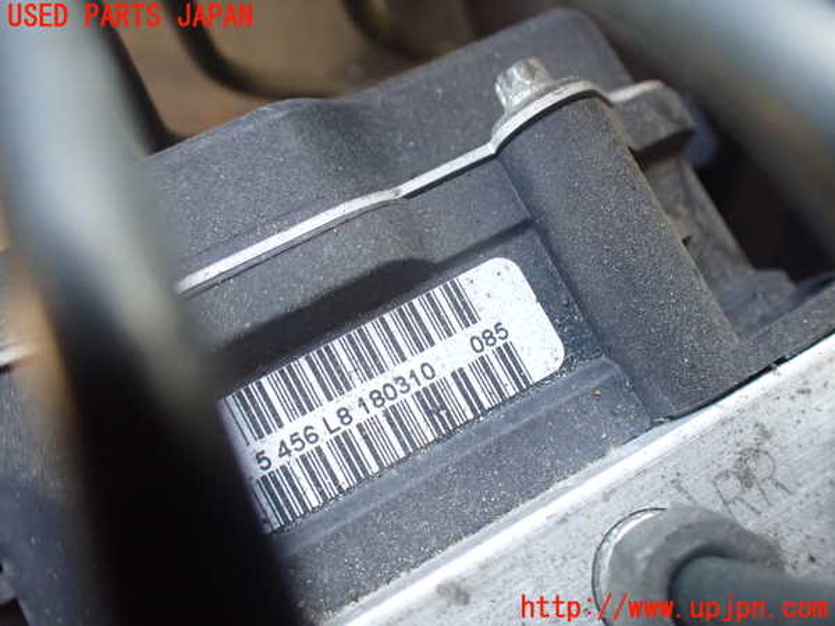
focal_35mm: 30
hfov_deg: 60.0
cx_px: 418
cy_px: 313
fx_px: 724
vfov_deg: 46.8
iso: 640
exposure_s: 1/125
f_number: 2.3
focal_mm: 5.4
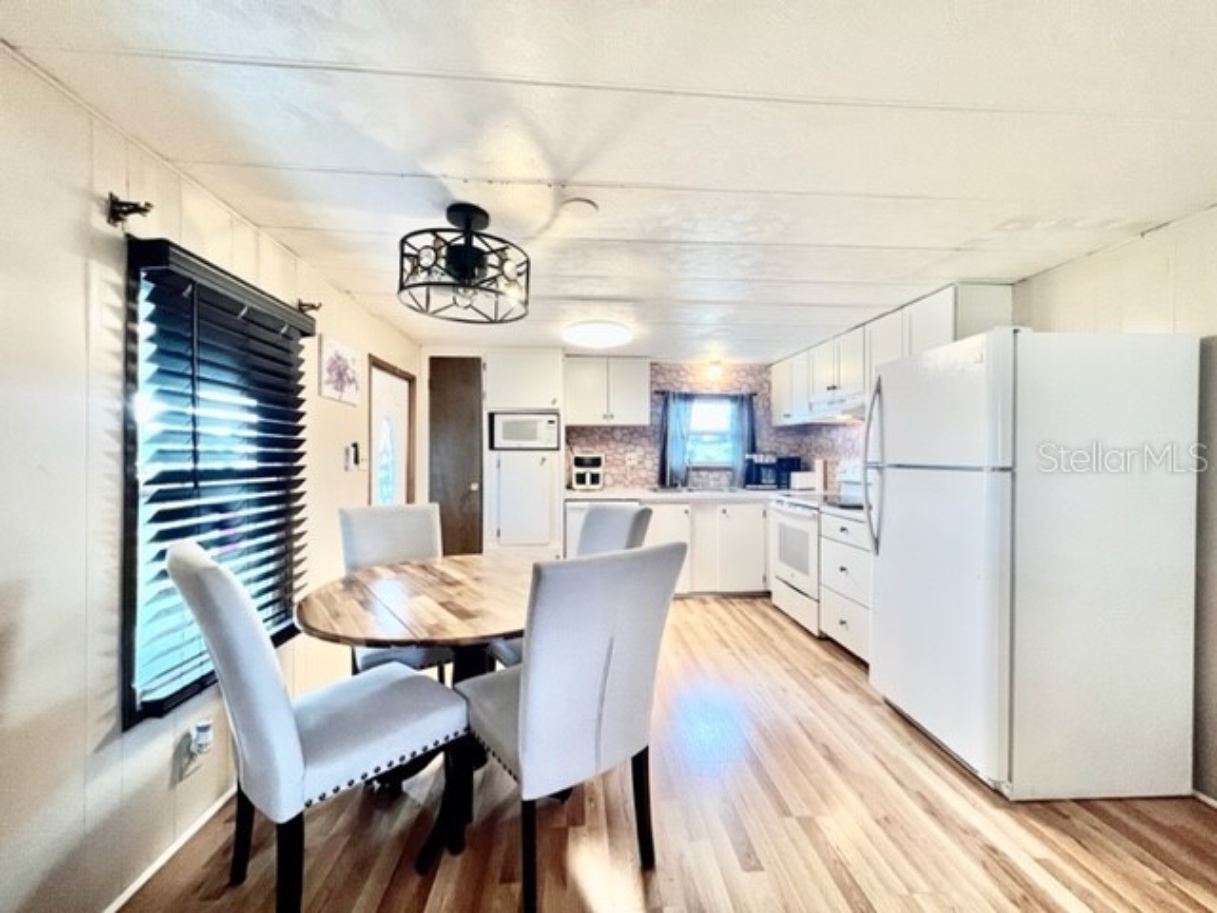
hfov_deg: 106.2
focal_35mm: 13
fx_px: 457
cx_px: 608
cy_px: 456
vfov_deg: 89.9
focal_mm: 1.57
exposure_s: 1/120
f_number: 1.8
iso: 160
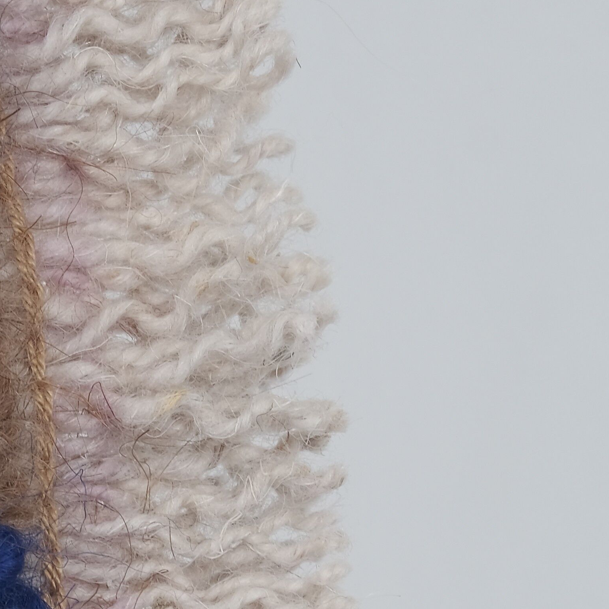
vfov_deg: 6.1
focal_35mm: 287
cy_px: 599
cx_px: 43
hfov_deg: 6.1
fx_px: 5713
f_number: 11
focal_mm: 55
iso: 160
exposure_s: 1/160
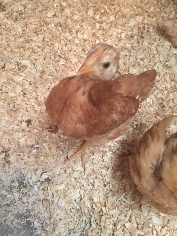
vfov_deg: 61.7
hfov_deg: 48.2
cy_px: 118
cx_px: 88
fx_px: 198
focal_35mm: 29
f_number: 2.2
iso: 250
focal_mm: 4.15
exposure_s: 1/20
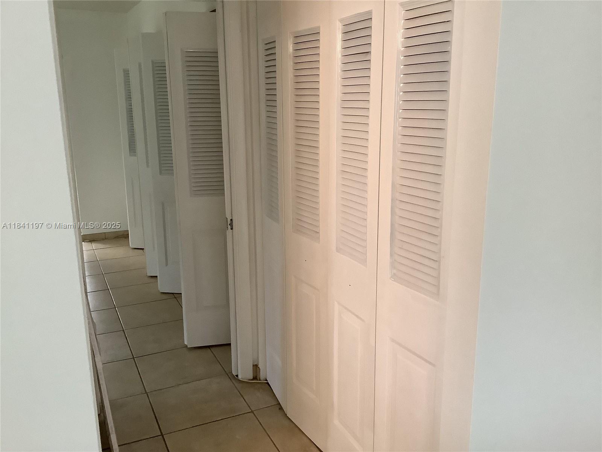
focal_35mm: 31
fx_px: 539
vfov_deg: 45.4
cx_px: 301
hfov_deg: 58.4
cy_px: 226
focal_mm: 3.3
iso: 200
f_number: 2.4
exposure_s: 1/60
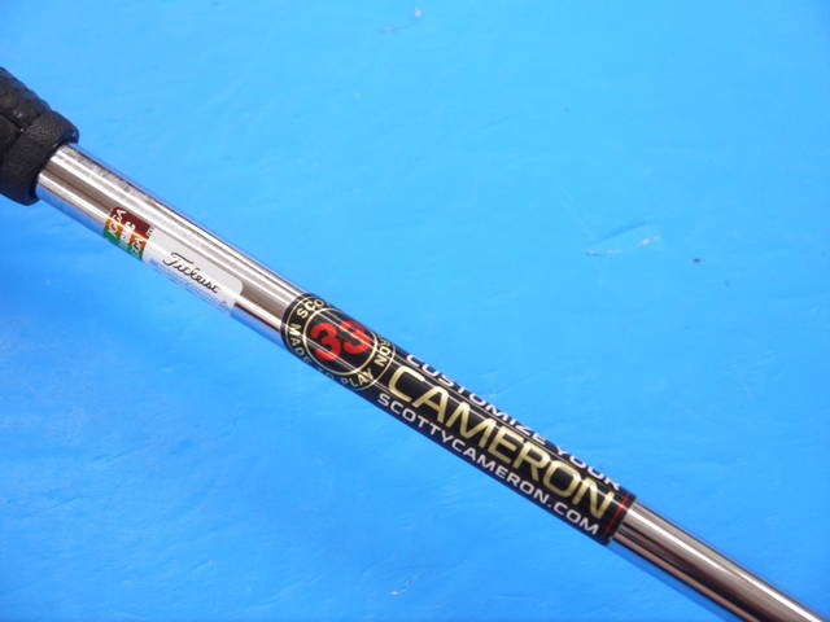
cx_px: 415
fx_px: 1726
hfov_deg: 27.0
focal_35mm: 72
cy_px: 311
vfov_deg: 20.4
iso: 500
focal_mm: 36
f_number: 5.3
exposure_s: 1/80
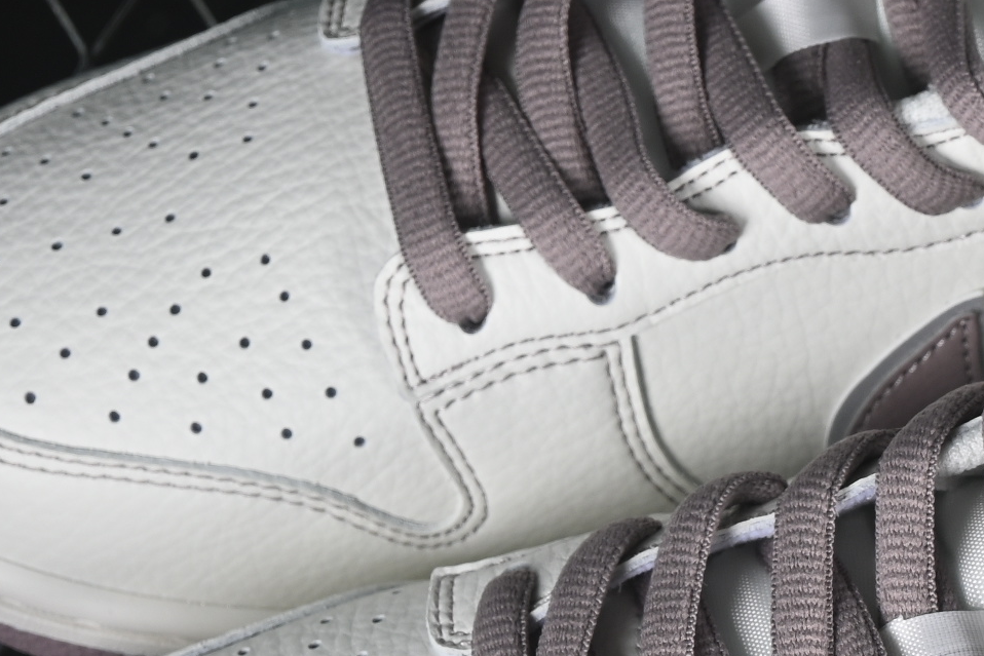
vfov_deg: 6.3
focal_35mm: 218
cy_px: 505
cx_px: 939
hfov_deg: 9.4
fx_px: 5959
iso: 160
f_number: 7.1
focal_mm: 50
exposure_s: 1/80
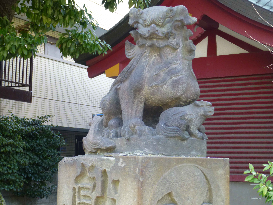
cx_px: 136
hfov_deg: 30.3
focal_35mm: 64
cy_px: 102
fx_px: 505
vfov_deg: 22.9
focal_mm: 11.5
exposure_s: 1/80
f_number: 4.5
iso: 250
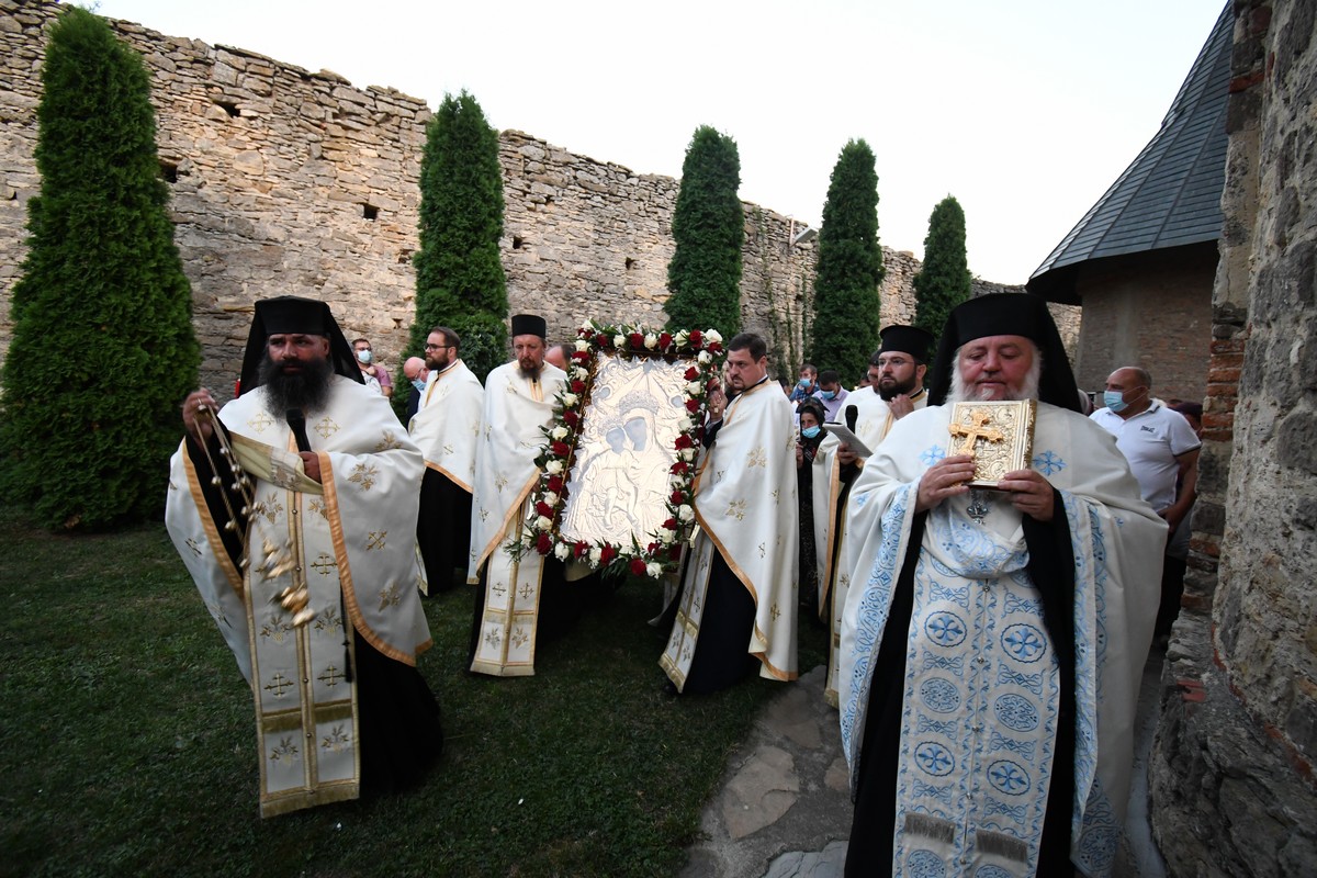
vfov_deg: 77.3
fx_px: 549
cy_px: 439
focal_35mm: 15
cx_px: 658
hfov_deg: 100.4
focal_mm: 10
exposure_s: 1/80
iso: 2000
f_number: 4.5
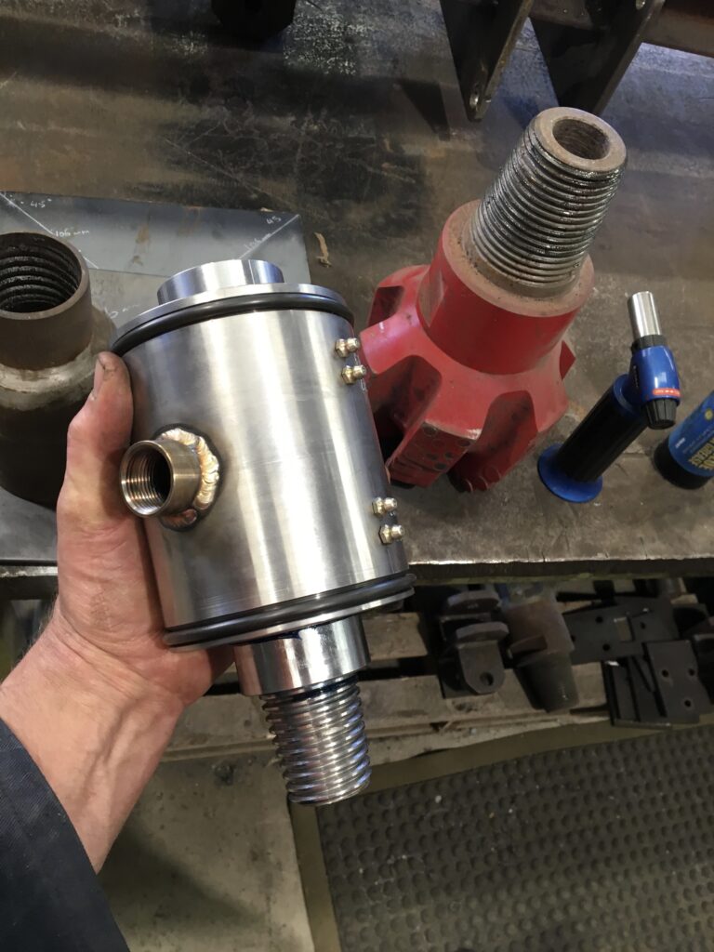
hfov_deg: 48.2
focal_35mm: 29
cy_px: 476
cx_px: 357
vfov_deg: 61.7
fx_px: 798
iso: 100
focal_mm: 4.15
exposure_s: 1/33
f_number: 2.2
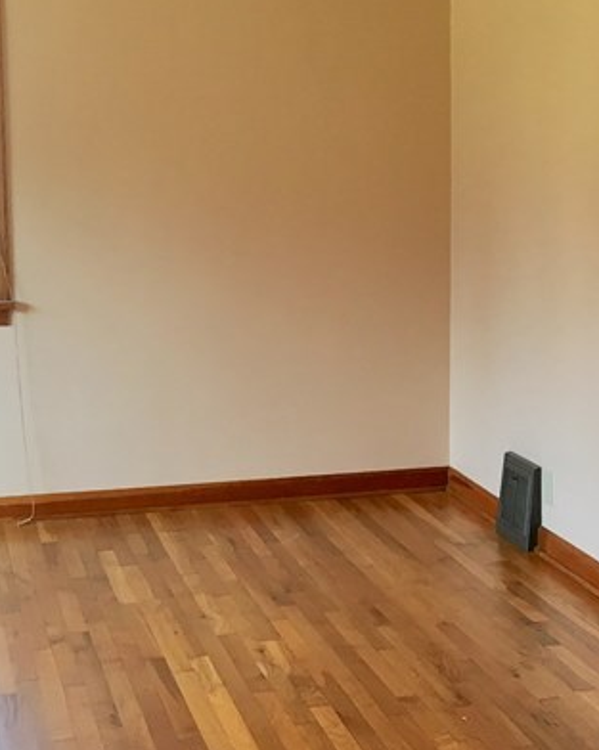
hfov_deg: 20.3
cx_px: 542
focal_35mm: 74
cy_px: 329
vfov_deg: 25.7
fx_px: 1642
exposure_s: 1/30
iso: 50
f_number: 2.2
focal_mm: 4.15
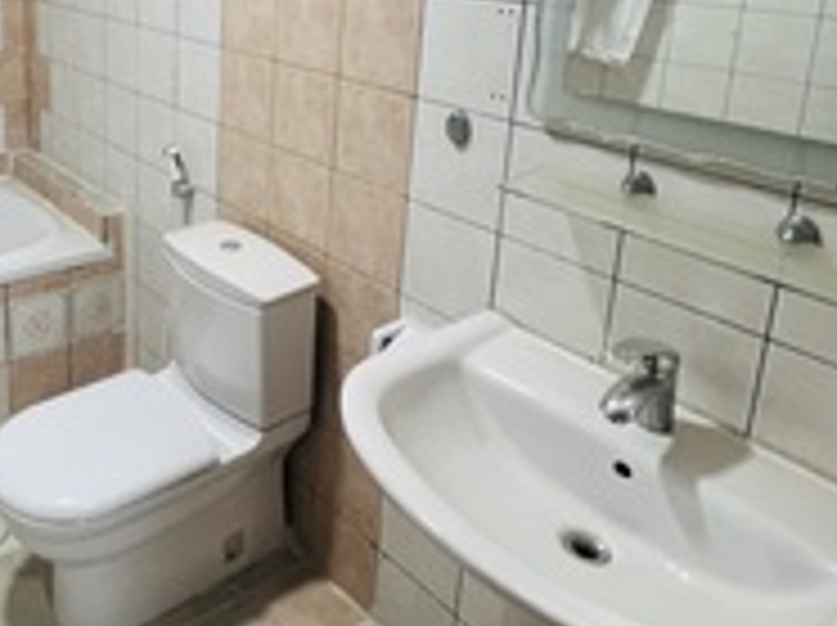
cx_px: 133
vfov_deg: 41.3
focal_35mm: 32
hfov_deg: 52.1
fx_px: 773
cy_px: 88
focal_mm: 1.57
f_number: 1.8
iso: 200
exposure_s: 1/50
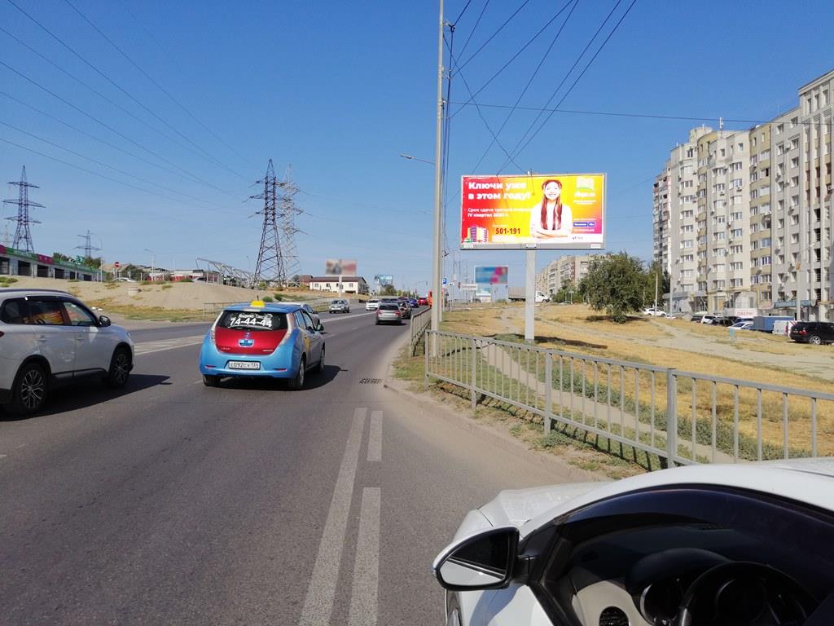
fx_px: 651
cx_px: 417
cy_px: 313
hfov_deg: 65.3
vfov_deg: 51.4
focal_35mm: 27
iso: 50
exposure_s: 1/2681
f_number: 1.8
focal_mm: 3.95
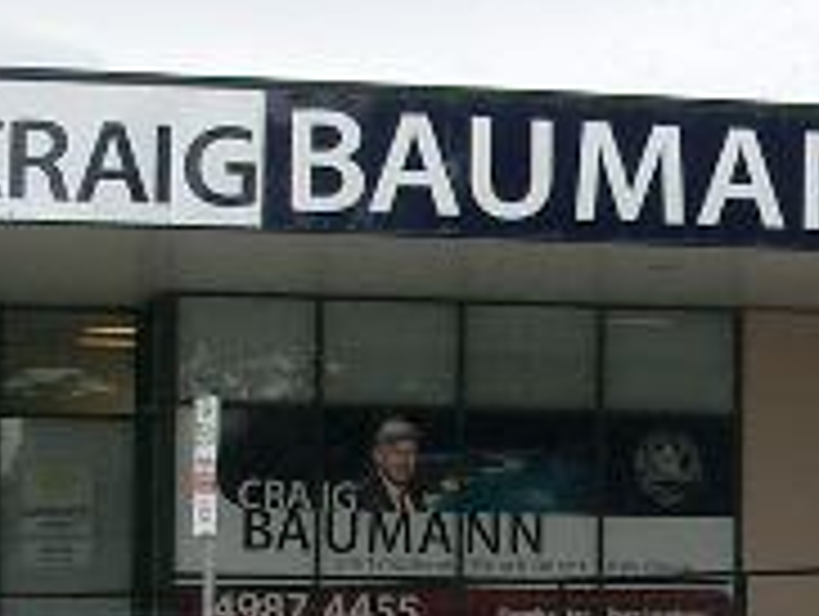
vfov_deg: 10.3
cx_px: 828
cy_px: 589
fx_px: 3411
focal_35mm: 144
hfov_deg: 13.5
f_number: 4.6
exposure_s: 1/160
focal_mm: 6.8
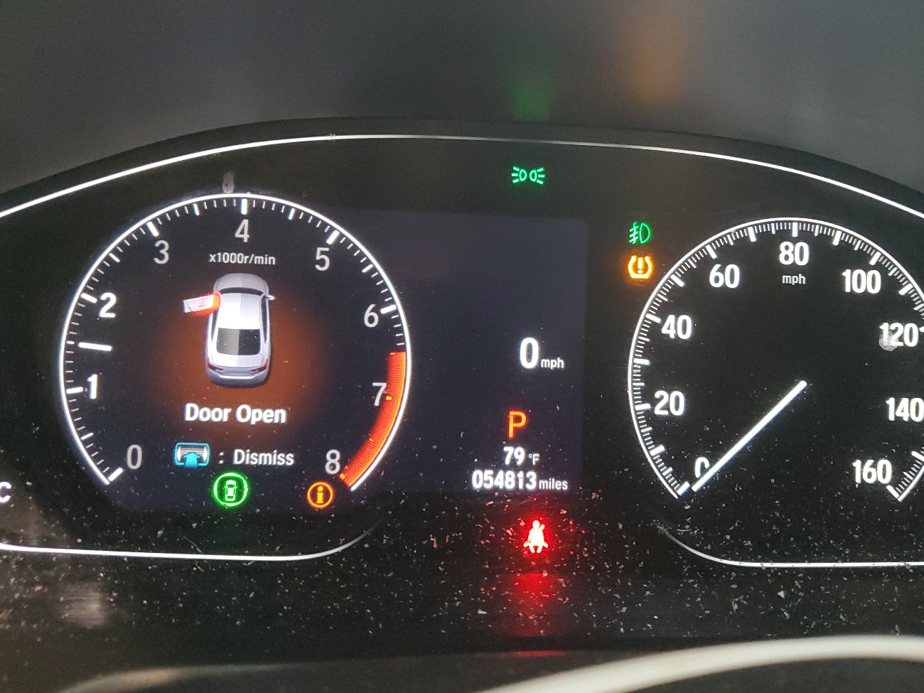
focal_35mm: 32
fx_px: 854
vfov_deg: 44.1
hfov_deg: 56.7
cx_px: 500
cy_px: 304
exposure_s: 1/17
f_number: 1.5
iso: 426
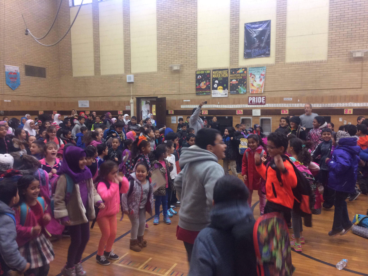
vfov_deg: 48.2
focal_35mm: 29
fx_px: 308
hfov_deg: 61.7
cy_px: 138
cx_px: 184
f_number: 2.2
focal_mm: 4.15
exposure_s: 1/30
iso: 100
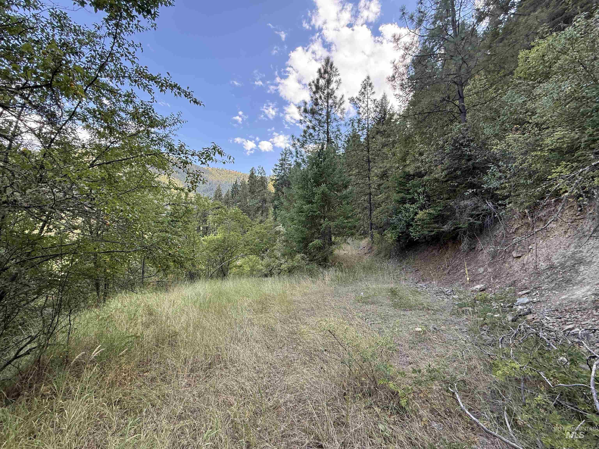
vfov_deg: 85.7
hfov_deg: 102.1
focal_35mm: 14
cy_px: 224
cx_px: 300
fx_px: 242
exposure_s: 1/140
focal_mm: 2.22
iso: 64
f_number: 2.2
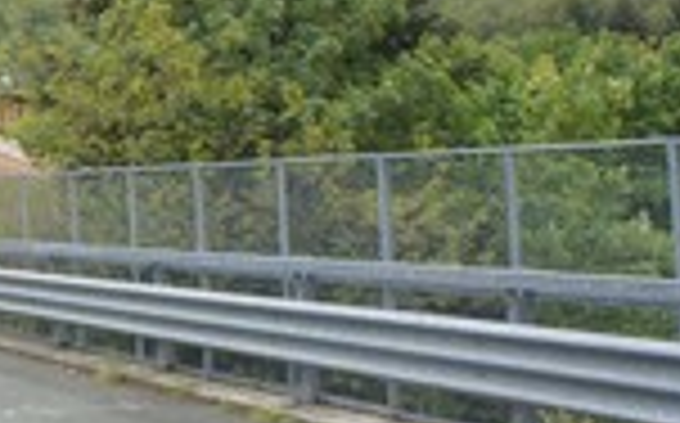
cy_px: 158
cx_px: -315
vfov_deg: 15.5
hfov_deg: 21.2
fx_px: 1555
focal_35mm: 84
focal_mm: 18
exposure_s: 1/250
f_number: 5.6
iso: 500
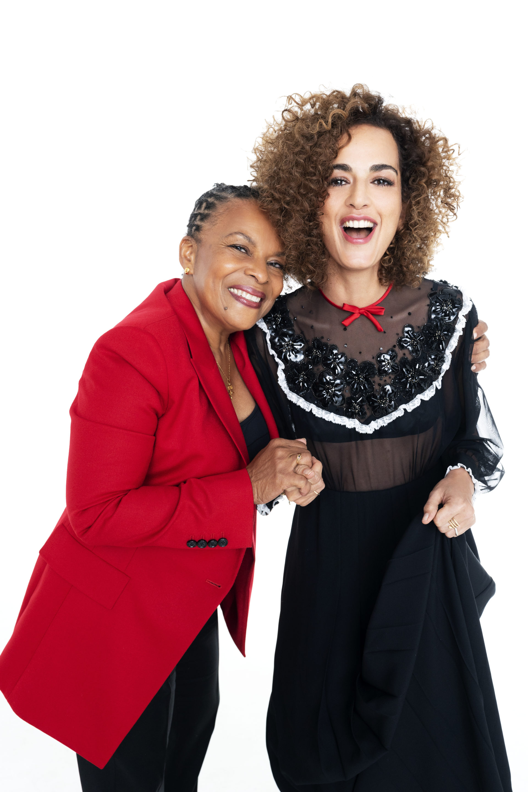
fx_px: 770
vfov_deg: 54.4
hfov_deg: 37.9
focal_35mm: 35
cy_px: 396
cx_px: 264
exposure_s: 1/160
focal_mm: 35
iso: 640
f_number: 5.6
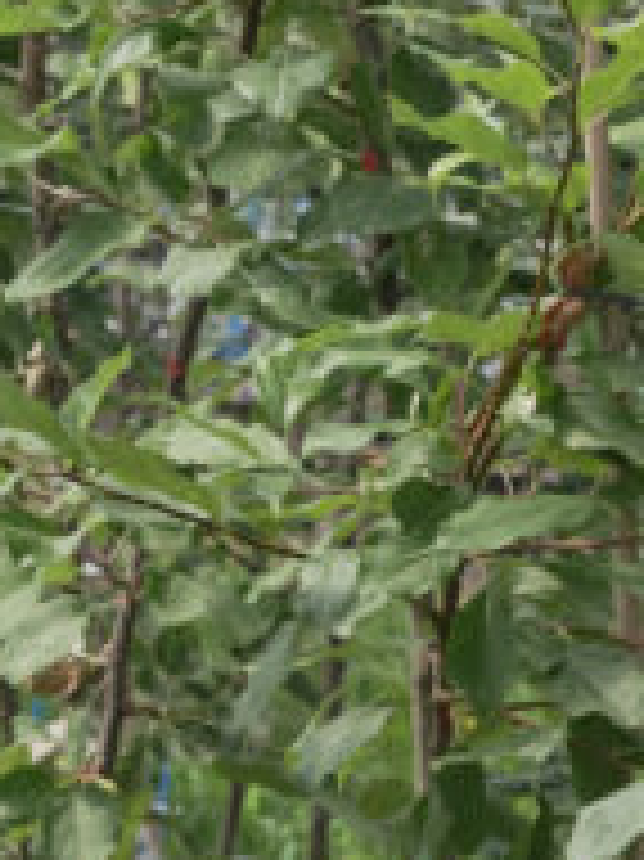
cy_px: 243
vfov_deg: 6.2
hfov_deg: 4.6
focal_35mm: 321
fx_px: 7971
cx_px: -77
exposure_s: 1/900
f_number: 7.1
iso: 400
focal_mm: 55
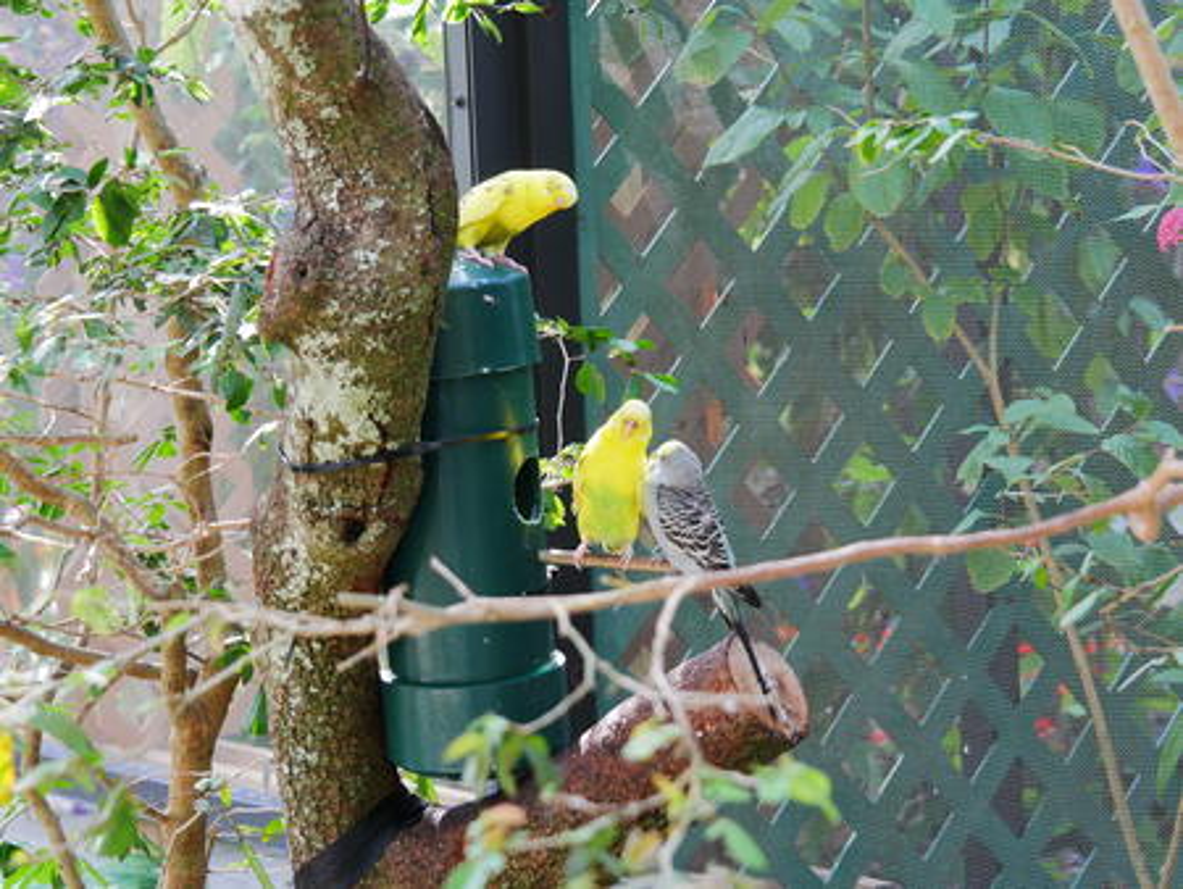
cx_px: 592
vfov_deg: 16.4
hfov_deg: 21.8
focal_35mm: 90
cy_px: 444
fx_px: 3077
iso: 640
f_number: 5.4
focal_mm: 45
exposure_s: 1/100
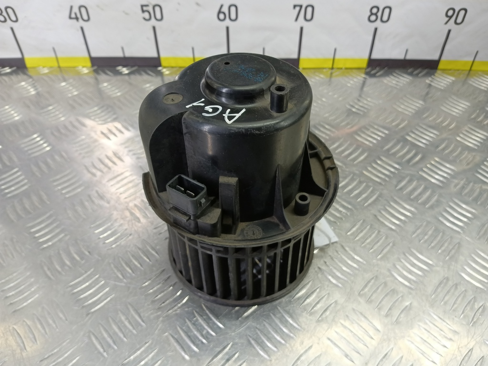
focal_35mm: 23
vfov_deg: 58.9
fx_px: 324
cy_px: 183
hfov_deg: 73.9
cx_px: 244
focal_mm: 4.11
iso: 178
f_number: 1.6
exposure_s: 1/50
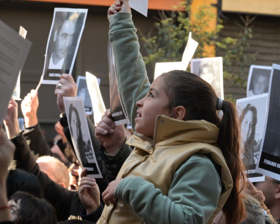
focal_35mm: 159
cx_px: 161
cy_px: 112
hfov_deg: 12.1
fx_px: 1318
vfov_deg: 9.7
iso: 4000
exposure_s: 1/200
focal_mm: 140
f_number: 13
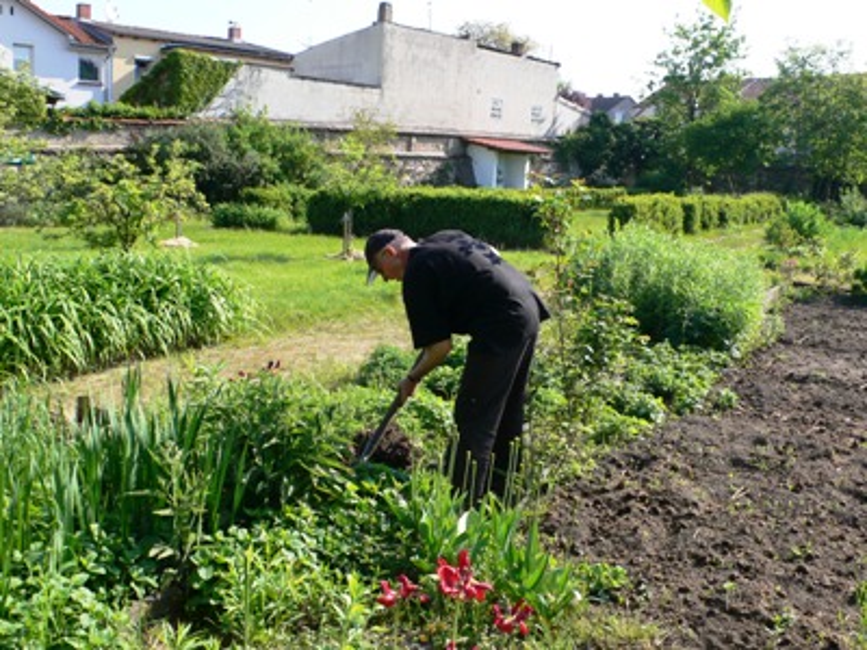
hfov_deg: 54.0
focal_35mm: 34
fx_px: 852
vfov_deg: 41.8
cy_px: 325
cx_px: 434
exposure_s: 1/250
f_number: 4
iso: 80
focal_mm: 6.3
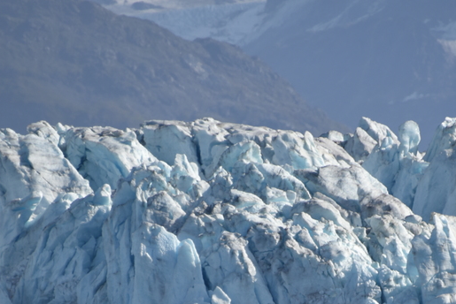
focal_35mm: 745
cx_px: 288
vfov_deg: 1.8
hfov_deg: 2.8
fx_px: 9442
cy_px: 369
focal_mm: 300
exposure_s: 1/640
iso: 110
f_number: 5.6
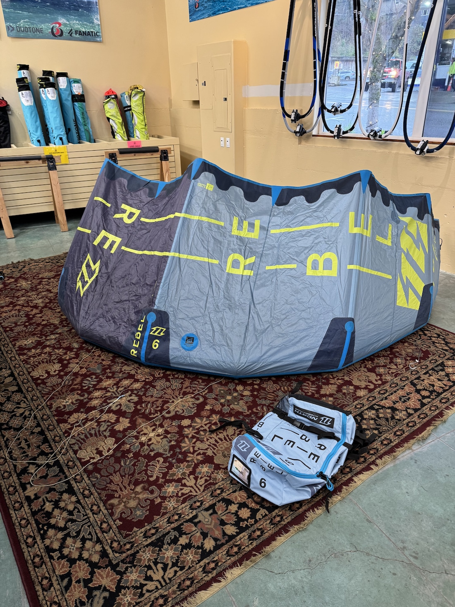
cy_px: 304
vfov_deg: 71.6
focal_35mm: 24
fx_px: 421
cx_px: 228
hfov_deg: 56.8
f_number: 1.78
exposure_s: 1/60
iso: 200
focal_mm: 6.76
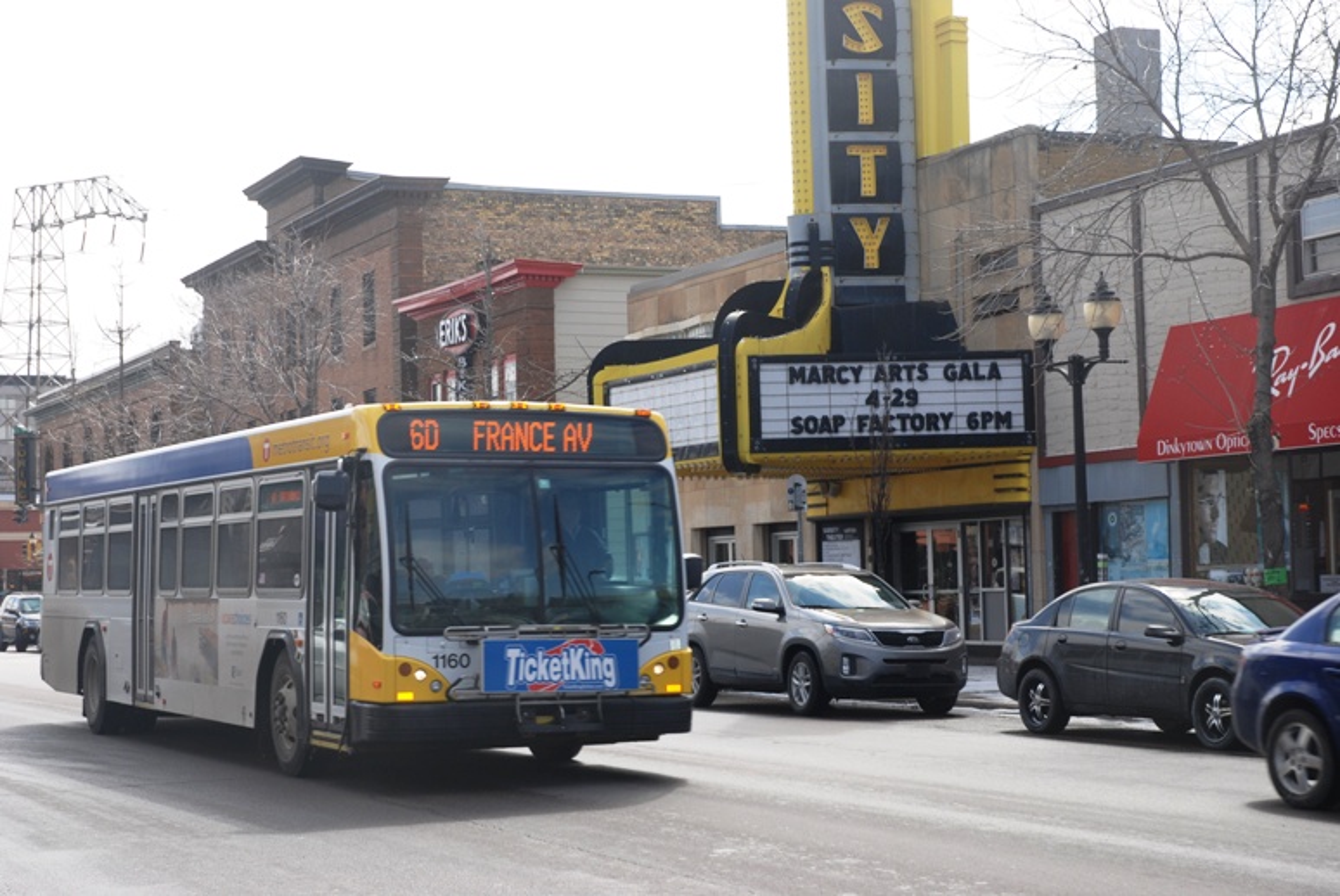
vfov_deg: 20.7
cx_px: 670
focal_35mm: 66
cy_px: 448
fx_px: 2459
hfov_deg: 30.5
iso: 100
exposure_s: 1/200
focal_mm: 44
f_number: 7.1
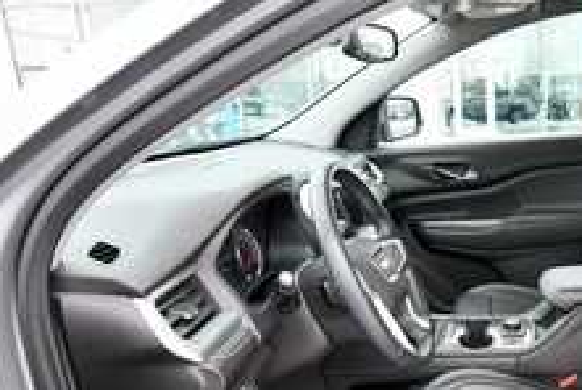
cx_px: 471
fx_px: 615
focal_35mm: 38
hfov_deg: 47.7
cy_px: 307
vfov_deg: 34.2
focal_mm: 14
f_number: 5
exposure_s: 1/250
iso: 800
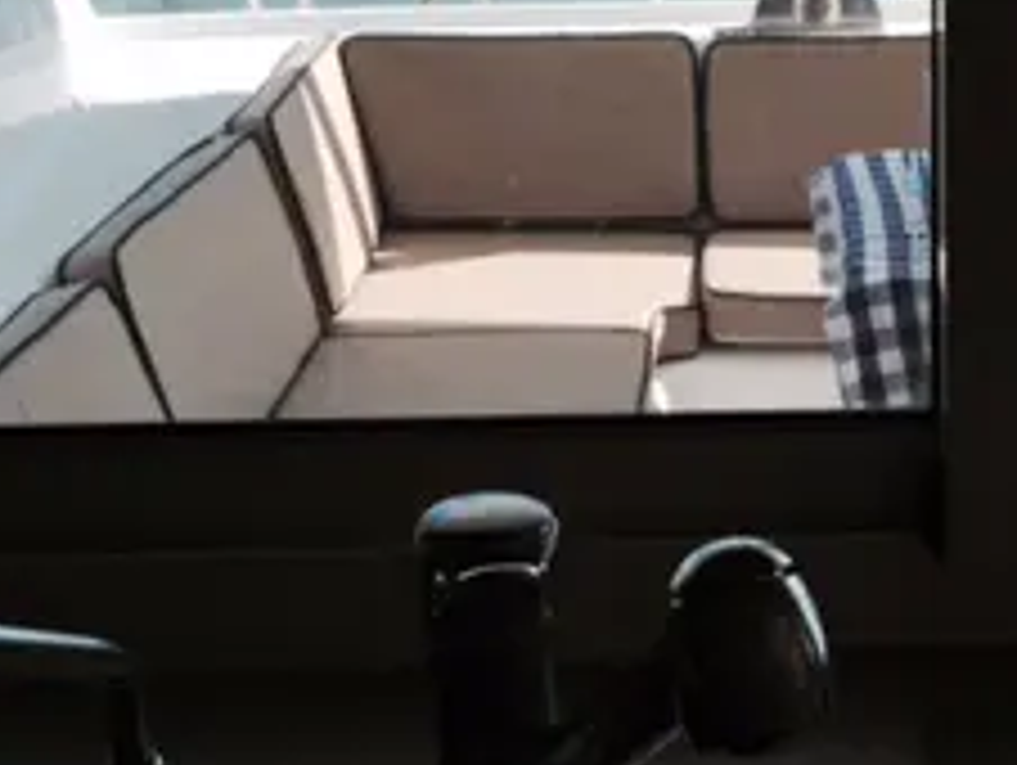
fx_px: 2412
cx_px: 1080
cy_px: 418
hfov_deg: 22.6
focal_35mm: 82
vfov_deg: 18.0
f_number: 2.2
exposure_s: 1/860
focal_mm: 4.15
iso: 32
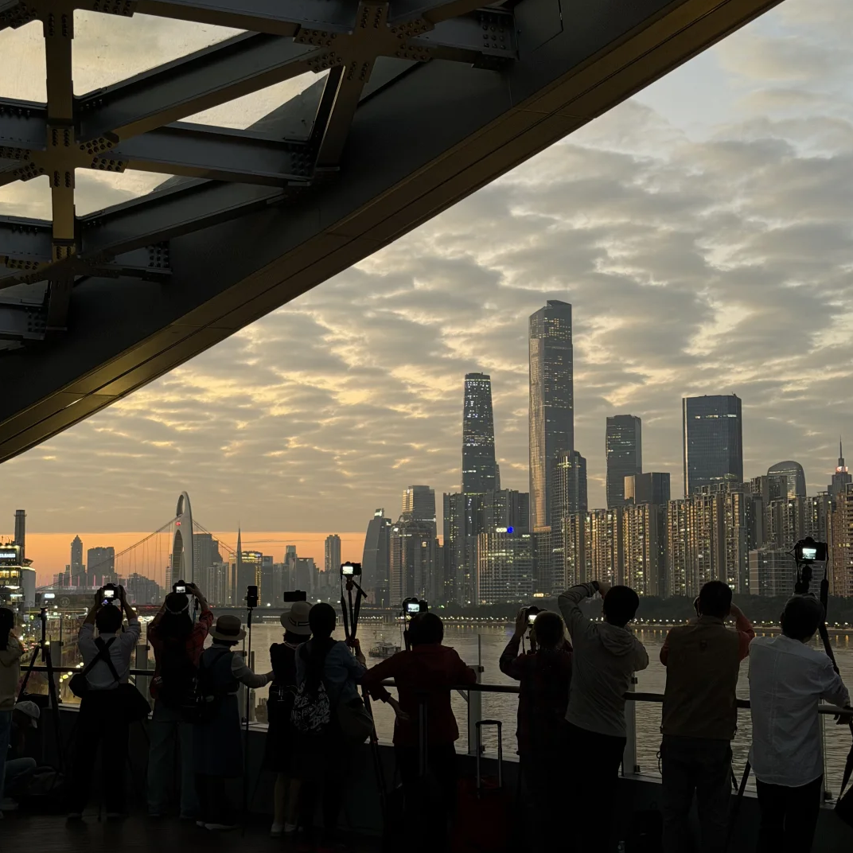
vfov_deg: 30.0
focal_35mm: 57
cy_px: 452
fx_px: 1589
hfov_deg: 30.0
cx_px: 426
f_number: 1.78
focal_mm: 6.76
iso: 200
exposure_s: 1/60
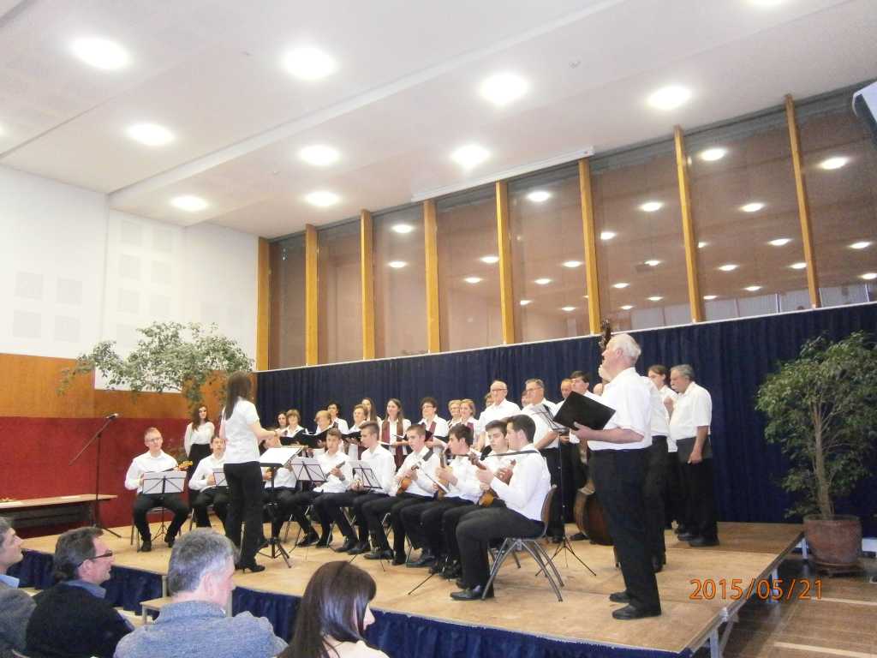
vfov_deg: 53.1
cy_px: 329
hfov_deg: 67.3
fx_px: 659
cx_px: 438
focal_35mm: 26
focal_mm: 4.7
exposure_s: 1/30
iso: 640
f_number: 2.8
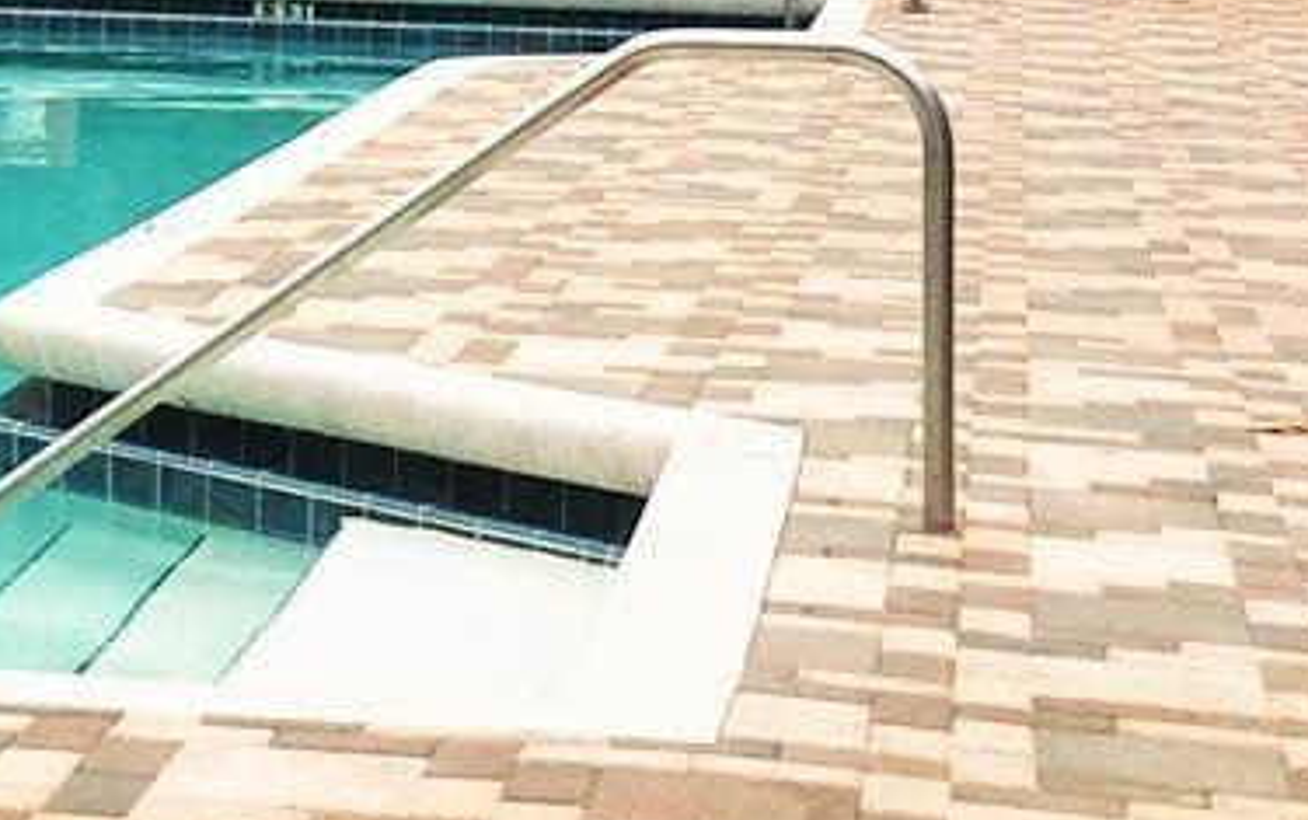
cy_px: -475
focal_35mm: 131
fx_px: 4673
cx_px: -122
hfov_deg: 15.5
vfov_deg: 9.7
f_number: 2.2
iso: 25
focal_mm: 4.15
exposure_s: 1/1832
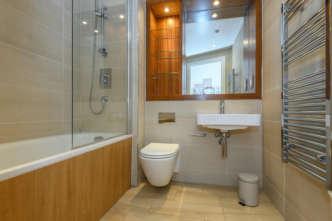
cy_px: 110
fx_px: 147
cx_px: 166
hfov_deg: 96.8
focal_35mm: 16
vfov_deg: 73.7
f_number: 8
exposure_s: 1/13
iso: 500
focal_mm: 16
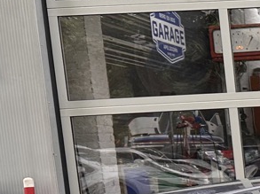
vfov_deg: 13.7
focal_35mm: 105
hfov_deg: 14.5
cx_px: 561
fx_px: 788
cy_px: 229
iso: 125
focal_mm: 6.86
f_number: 1.78
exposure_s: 1/100
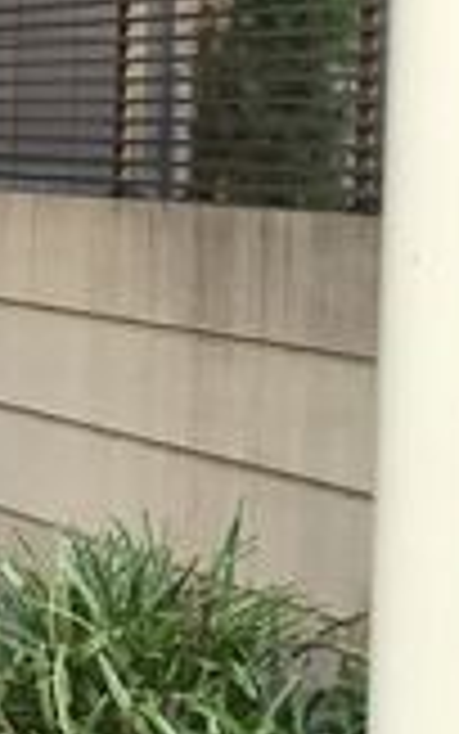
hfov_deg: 10.1
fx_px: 2260
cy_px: 216
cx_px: -648
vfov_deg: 18.4
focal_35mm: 113
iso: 32
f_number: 2.2
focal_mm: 4.15
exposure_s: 1/40
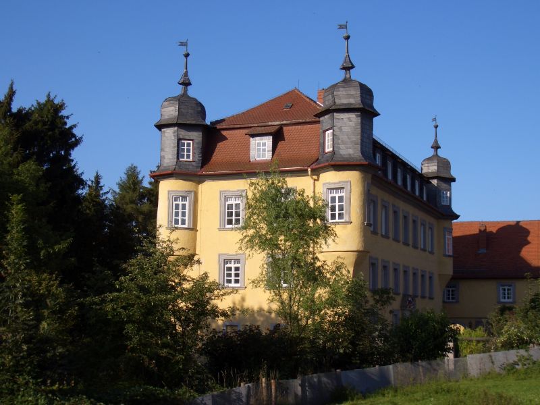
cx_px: 270
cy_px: 202
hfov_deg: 38.9
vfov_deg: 29.7
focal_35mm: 49
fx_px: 764
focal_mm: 8.2
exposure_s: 1/400
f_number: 5
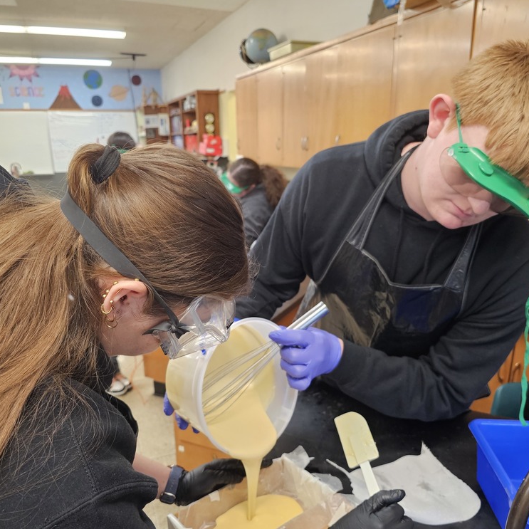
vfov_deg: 57.1
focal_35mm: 28
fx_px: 484
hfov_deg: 57.3
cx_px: 258
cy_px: 301
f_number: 1.7
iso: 800
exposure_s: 1/120
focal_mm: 6.3
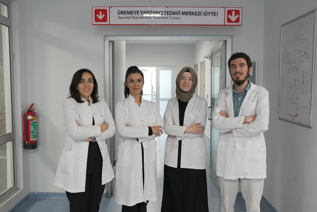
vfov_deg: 37.9
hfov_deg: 54.4
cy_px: 106
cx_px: 158
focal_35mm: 35
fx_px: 308
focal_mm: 35
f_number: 3.2
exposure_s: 1/100
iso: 2000
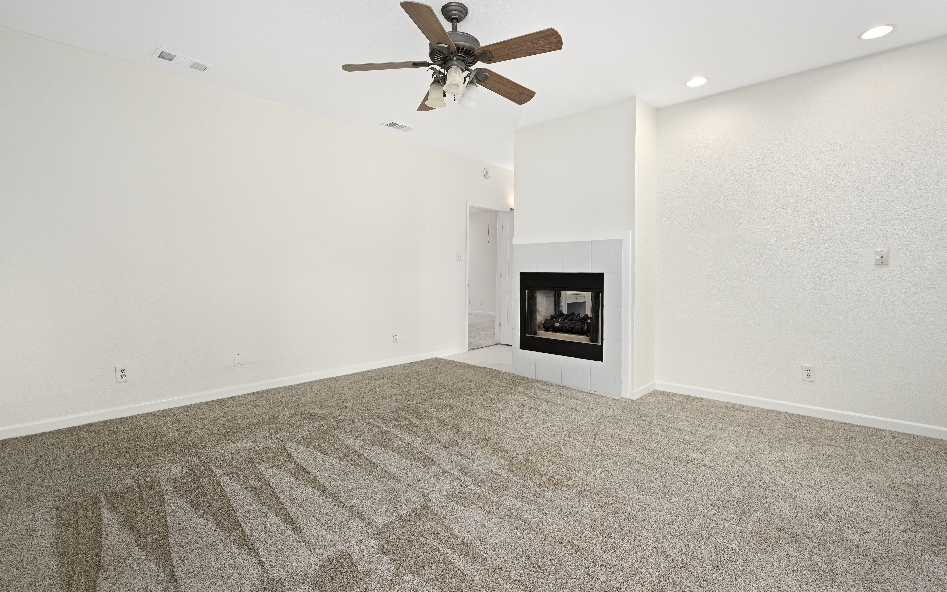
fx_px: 413
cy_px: 281
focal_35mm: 16
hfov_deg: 97.8
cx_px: 474
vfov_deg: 71.2
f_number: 8
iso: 800
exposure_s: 1/8
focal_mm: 14
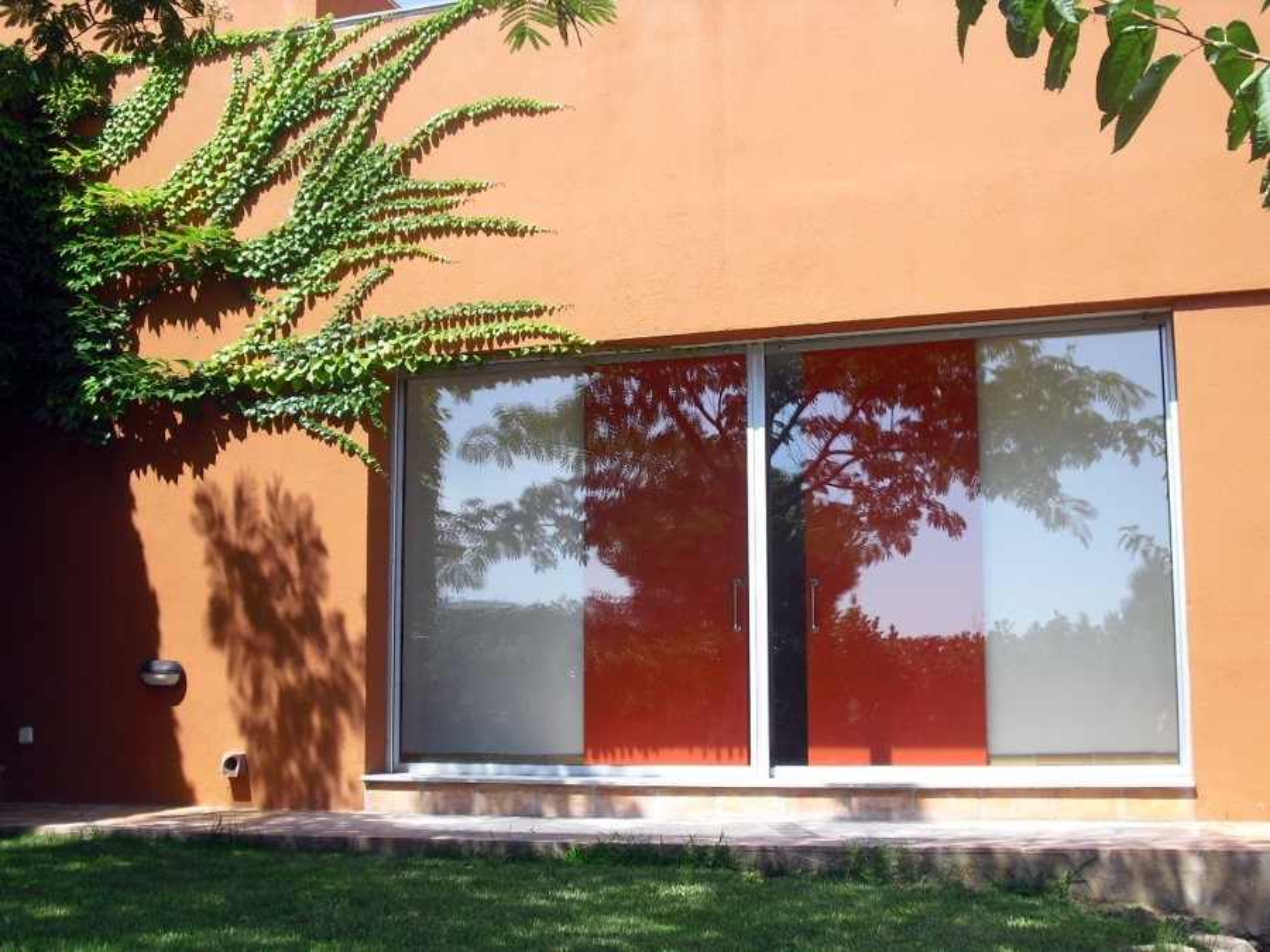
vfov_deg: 32.9
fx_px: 1614
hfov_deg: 42.9
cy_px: 476
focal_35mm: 44
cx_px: 635
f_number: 8.5
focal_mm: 7.7
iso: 100
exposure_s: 1/80
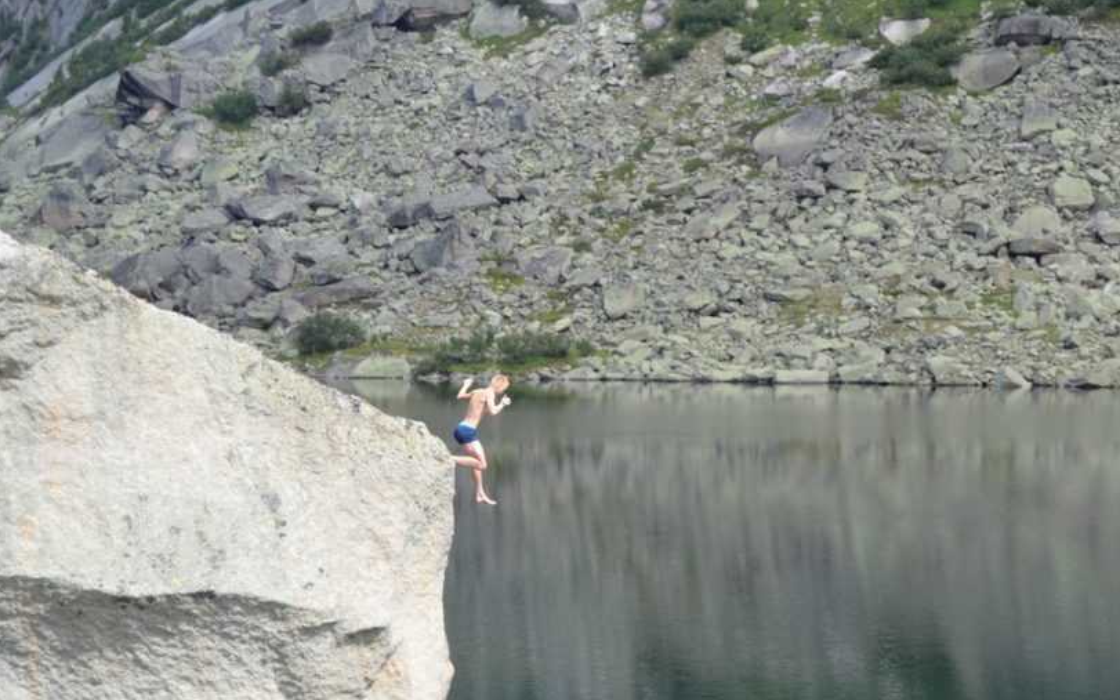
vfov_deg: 16.1
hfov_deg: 25.4
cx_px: 702
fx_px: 2473
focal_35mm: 81
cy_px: 378
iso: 100
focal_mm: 42
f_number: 6.3
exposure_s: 1/160
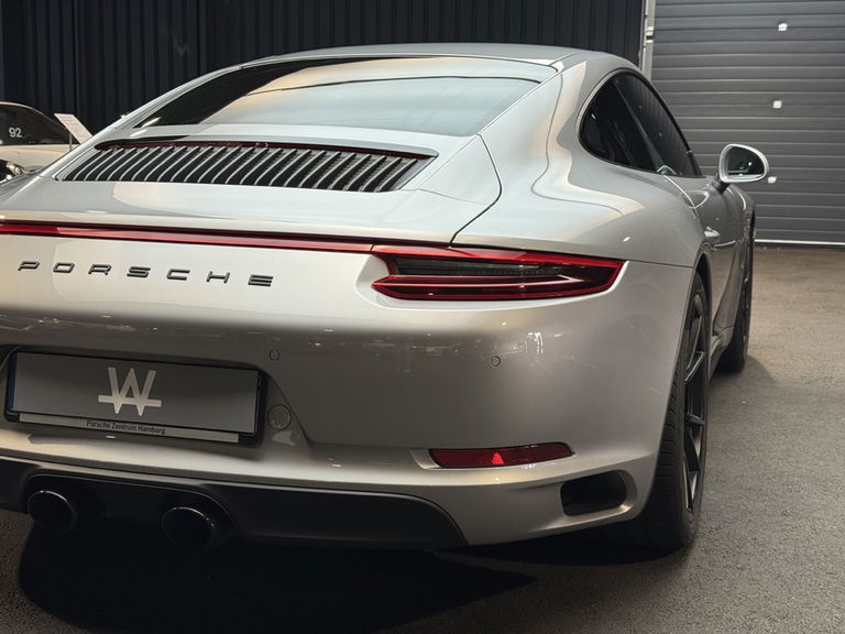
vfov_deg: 30.3
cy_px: 317
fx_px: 1172
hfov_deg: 39.7
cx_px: 422
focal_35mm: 48
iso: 50
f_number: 1.78
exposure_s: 1/50
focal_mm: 6.76
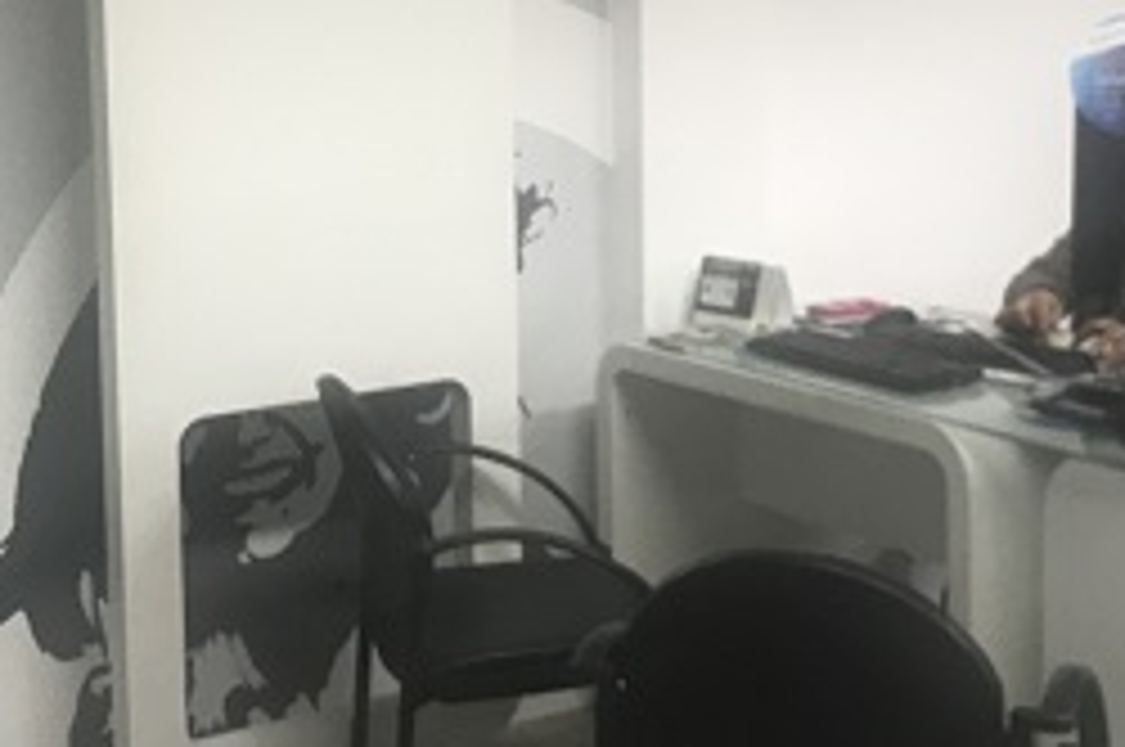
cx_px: 558
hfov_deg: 28.9
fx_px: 2185
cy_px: 148
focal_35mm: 70
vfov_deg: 19.2
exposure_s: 1/20
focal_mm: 3.99
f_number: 1.8
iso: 32
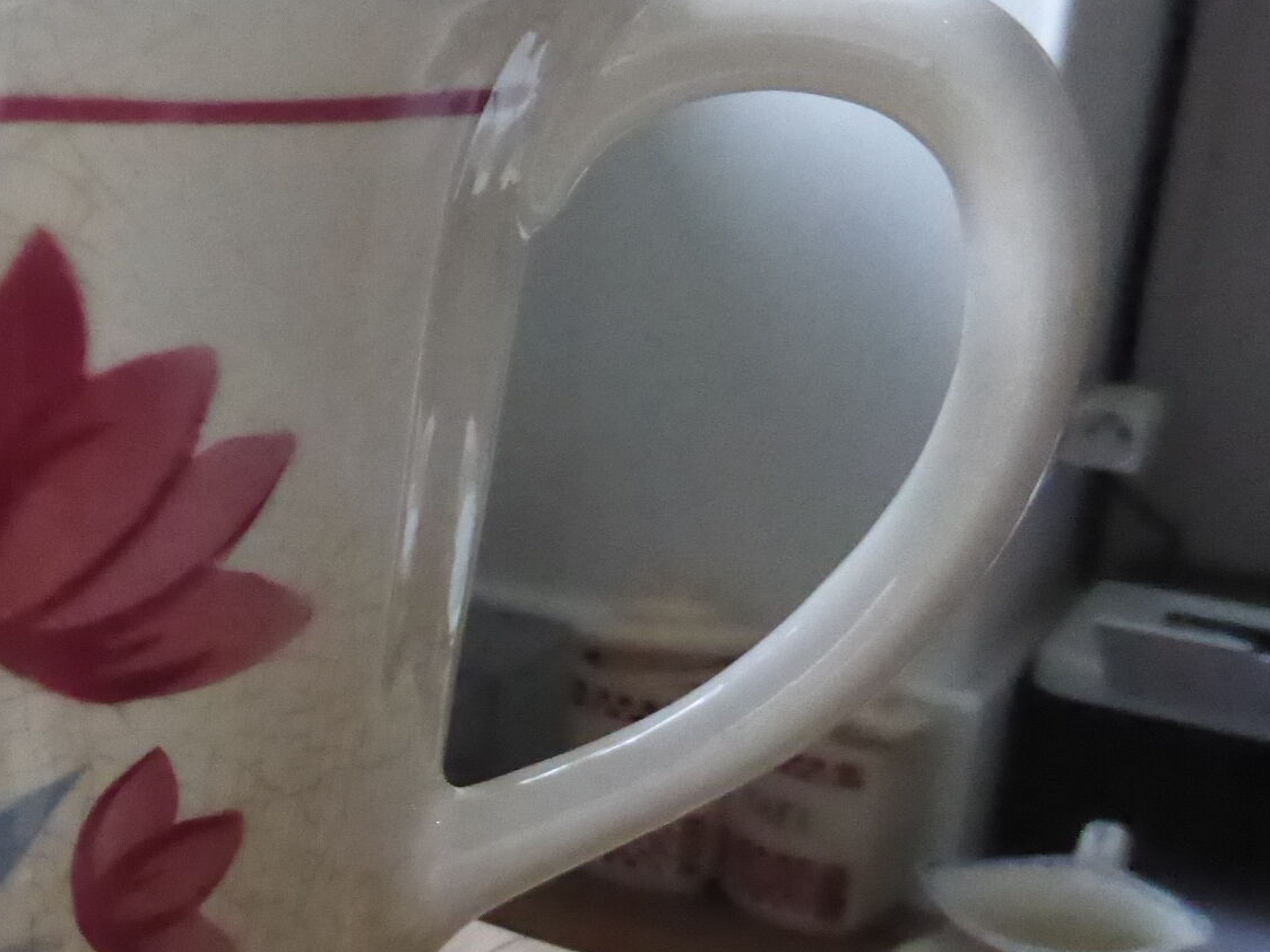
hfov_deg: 30.5
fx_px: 2091
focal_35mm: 57
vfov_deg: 25.6
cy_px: 595
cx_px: -101
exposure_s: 1/100
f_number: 3.3
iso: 1600
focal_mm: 4.3
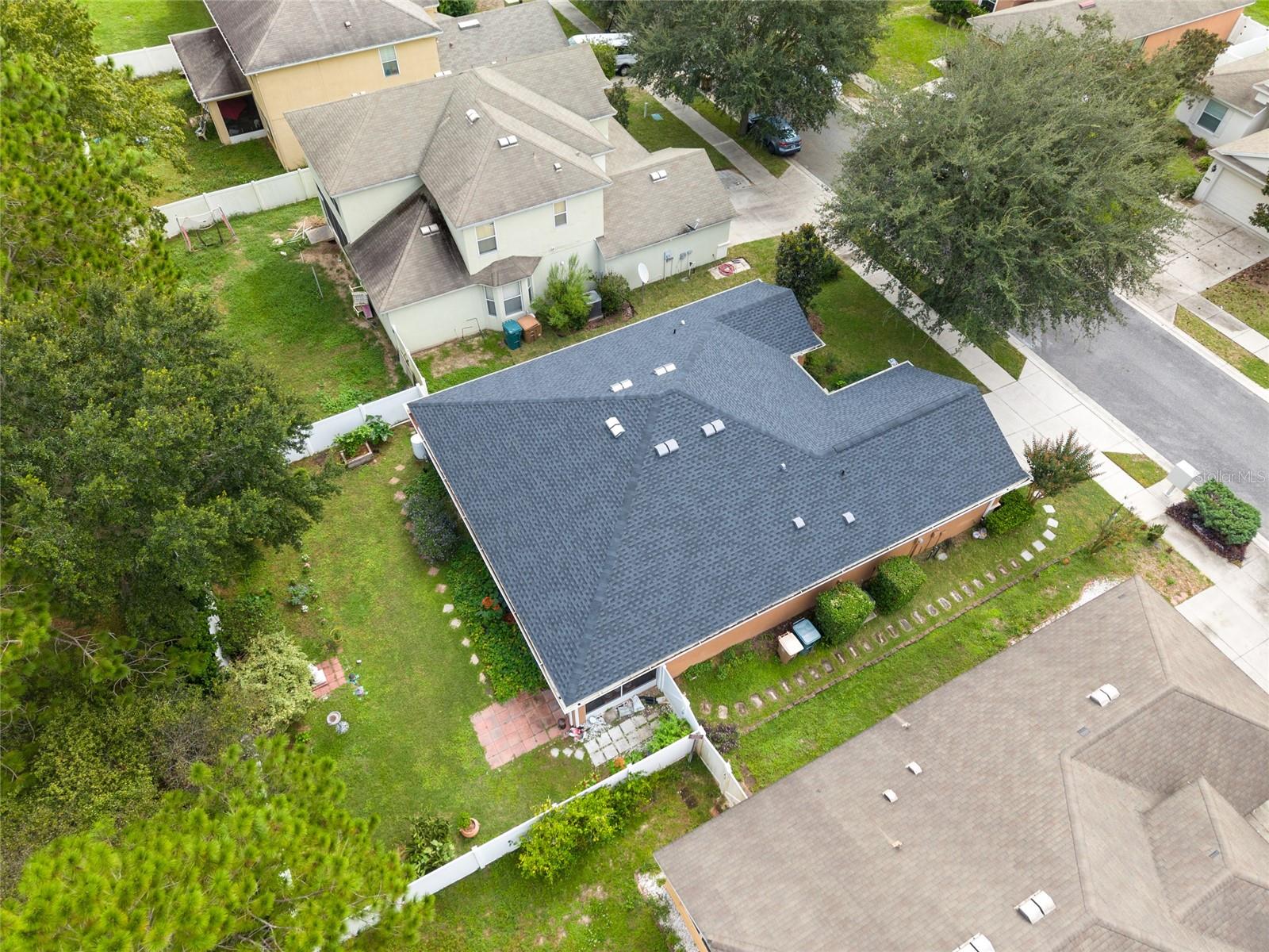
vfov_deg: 56.8
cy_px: 476
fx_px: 880
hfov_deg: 71.6
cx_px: 634
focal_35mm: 24
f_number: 1.8
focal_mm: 8.67
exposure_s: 1/40
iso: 100
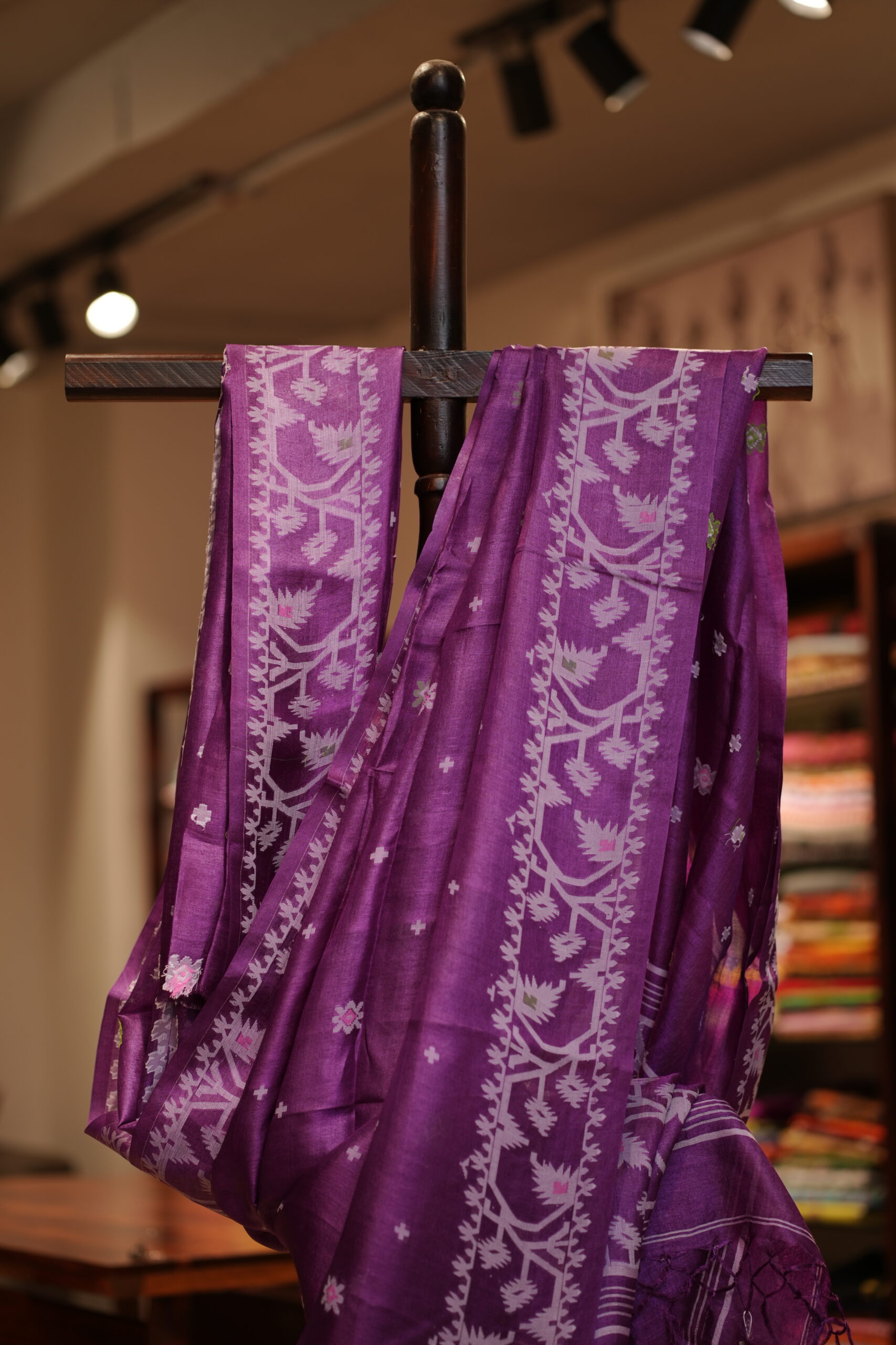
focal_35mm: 85
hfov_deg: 16.1
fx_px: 3173
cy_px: 672
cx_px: 448
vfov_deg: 23.9
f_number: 2.8
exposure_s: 1/100
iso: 200
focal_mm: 85
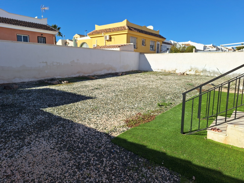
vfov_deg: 58.9
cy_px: 92
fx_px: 162
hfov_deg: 73.9
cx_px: 122
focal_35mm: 23
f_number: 1.8
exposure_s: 1/4902
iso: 40
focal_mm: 5.54
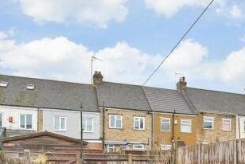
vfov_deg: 34.6
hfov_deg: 54.9
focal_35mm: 34
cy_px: 172
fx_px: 232
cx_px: 158
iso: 800
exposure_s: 1/125
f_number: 5.6
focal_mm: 11
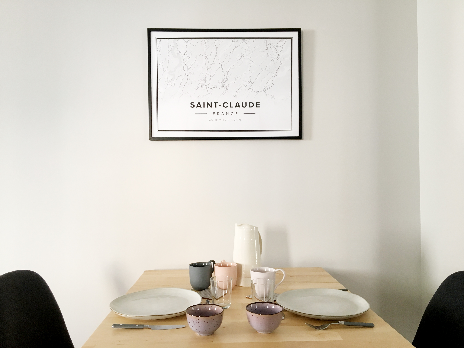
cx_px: 232
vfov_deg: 48.2
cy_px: 174
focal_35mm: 29
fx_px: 389
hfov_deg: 61.7
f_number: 2.2
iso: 80
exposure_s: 1/33
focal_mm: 4.15
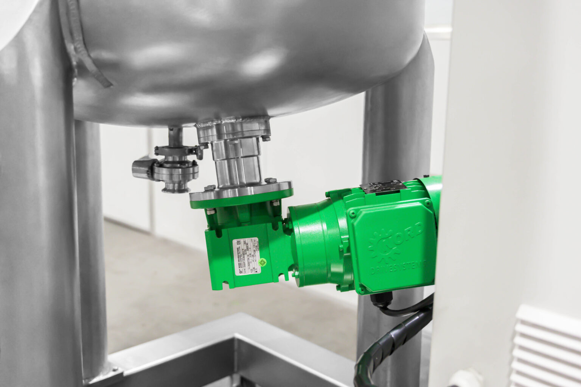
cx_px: 290
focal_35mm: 38
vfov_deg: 35.0
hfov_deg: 50.7
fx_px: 613
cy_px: 194
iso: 4000
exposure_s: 1/80
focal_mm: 38
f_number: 4
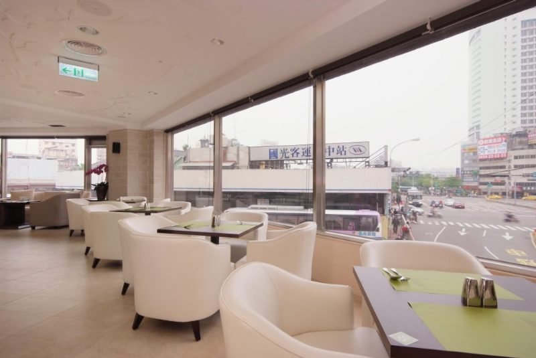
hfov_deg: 83.9
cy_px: 179
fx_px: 298
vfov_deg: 62.0
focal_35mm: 20
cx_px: 268
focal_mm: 13
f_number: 10
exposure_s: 1/13
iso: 250
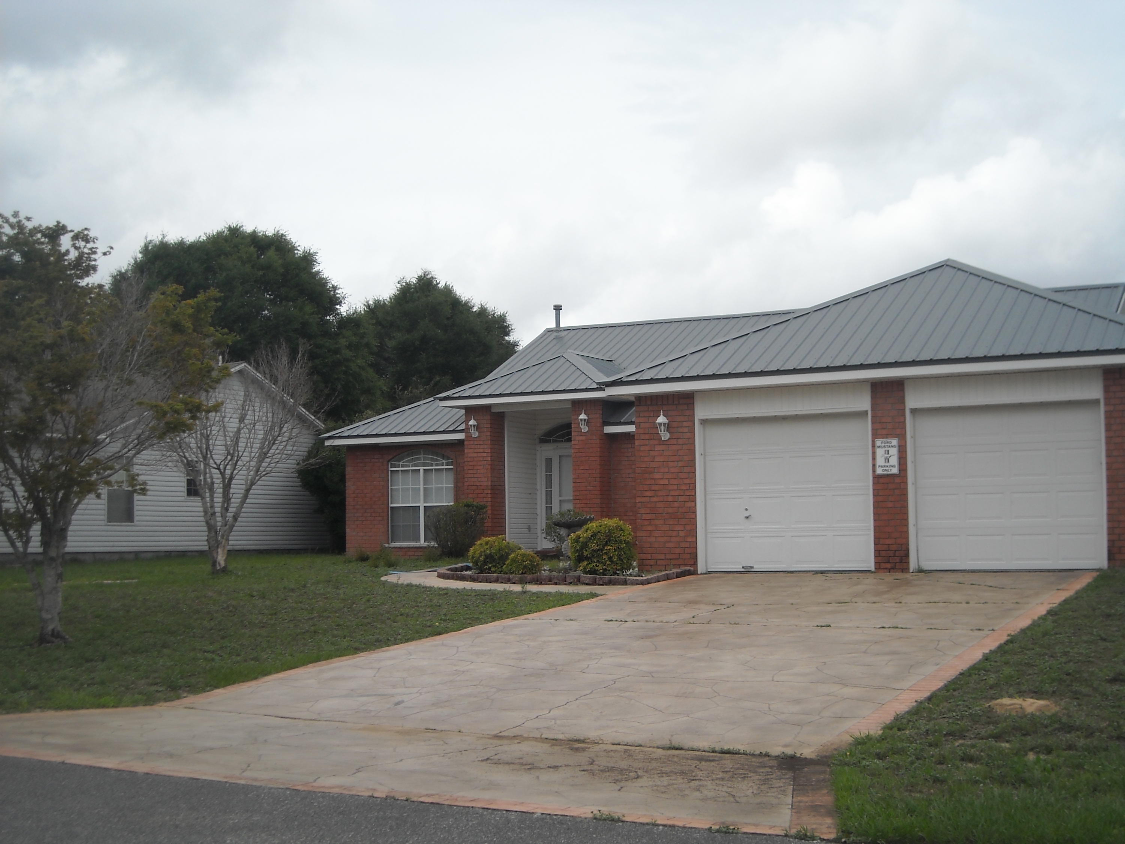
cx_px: 562
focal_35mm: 49
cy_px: 422
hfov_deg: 38.9
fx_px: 1592
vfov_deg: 29.7
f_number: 6.3
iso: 64
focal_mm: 7.92
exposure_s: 1/260
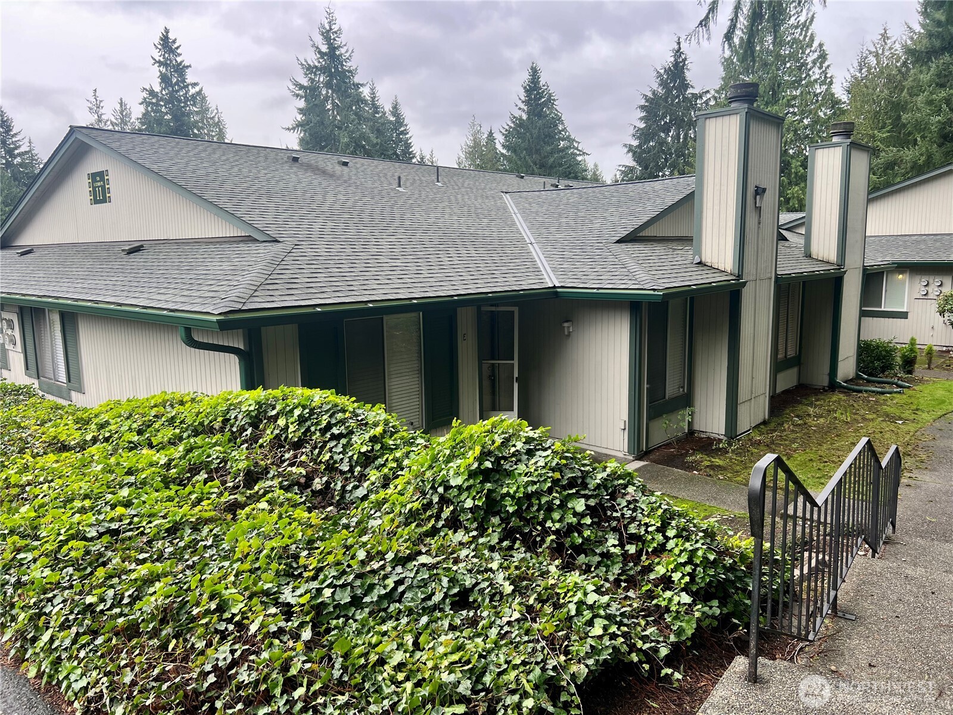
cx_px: 476
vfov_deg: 53.1
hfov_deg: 67.3
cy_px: 358
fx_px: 716
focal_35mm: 26
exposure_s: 1/171
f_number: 1.5
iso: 50
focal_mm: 5.7
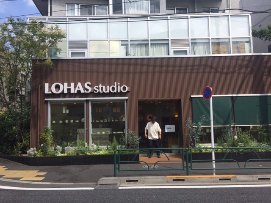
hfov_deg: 61.7
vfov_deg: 48.2
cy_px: 102
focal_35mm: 29
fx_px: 227
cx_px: 136
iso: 32
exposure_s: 1/1883
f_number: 2.2
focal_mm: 4.15
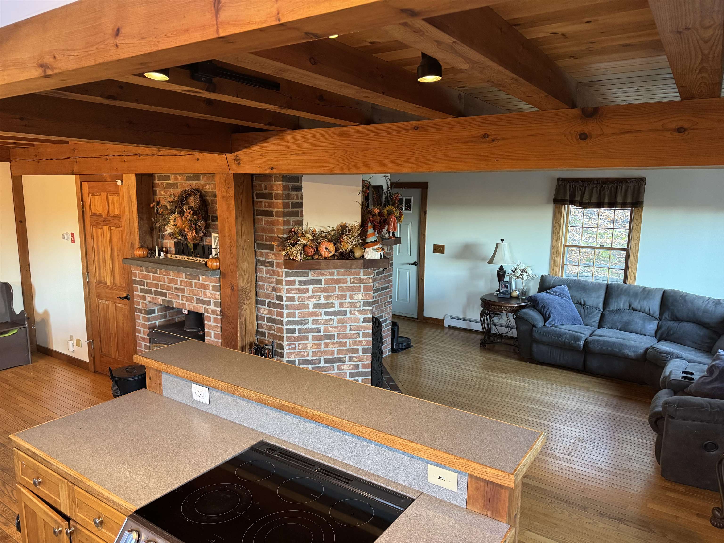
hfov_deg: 71.6
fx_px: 502
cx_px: 362
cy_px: 272
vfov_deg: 56.8
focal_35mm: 24
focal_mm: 6.76
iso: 500
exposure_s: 1/60
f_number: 1.78
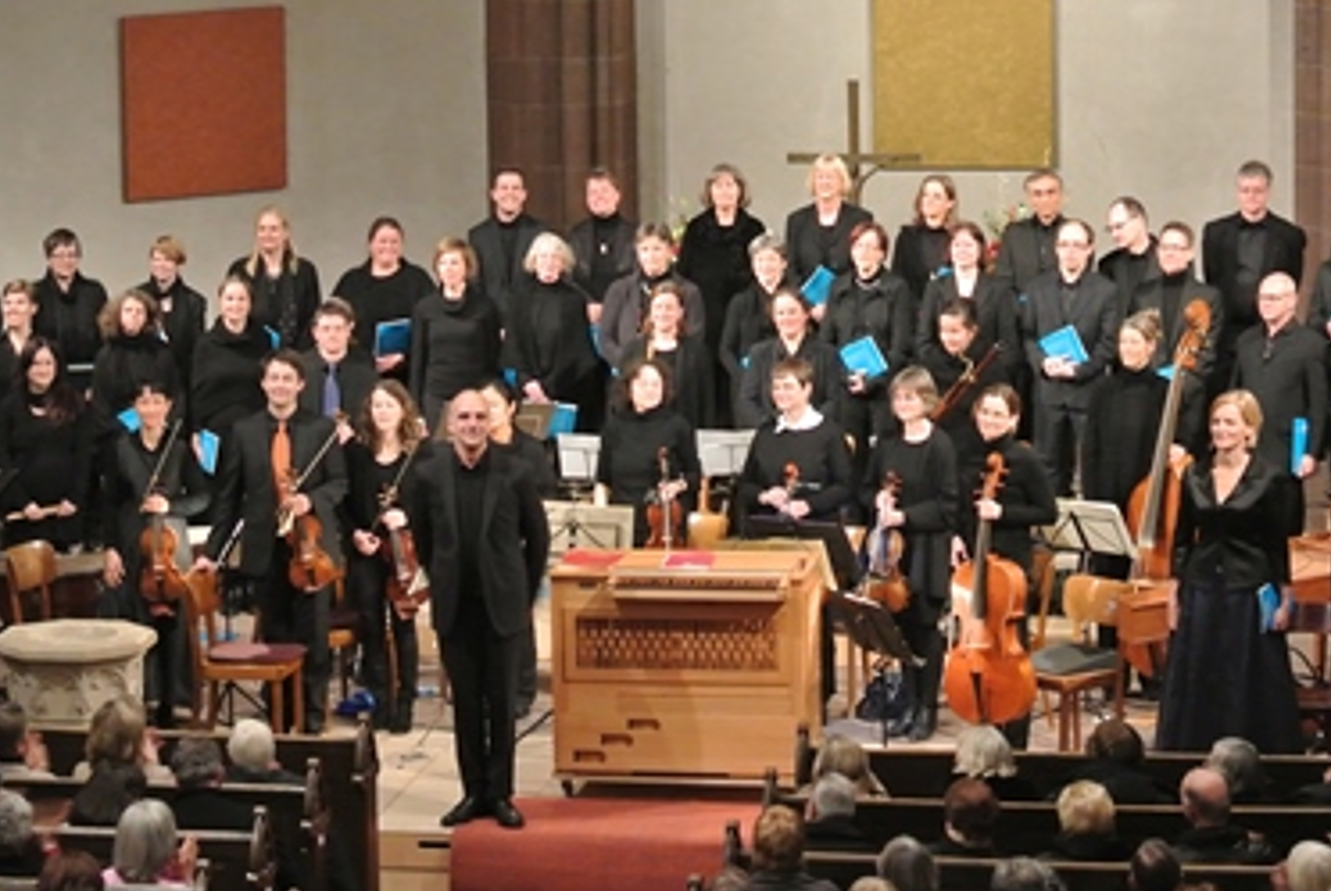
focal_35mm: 148
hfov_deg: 13.8
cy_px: 268
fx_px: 5478
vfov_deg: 9.3
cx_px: 809
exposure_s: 1/15
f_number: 3.8
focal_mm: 31.9
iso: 1600
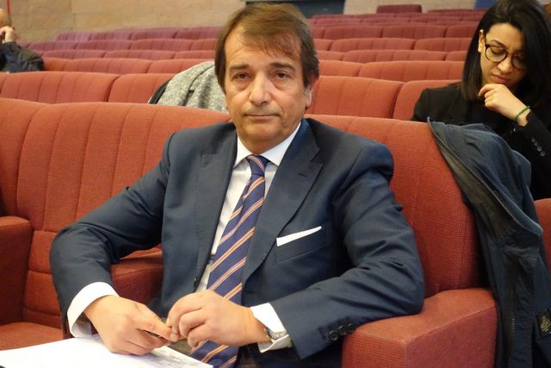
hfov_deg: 34.5
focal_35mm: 58
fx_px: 888
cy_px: 184
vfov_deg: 23.4
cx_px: 276
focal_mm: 21.19
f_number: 2.8
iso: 6400
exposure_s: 1/60
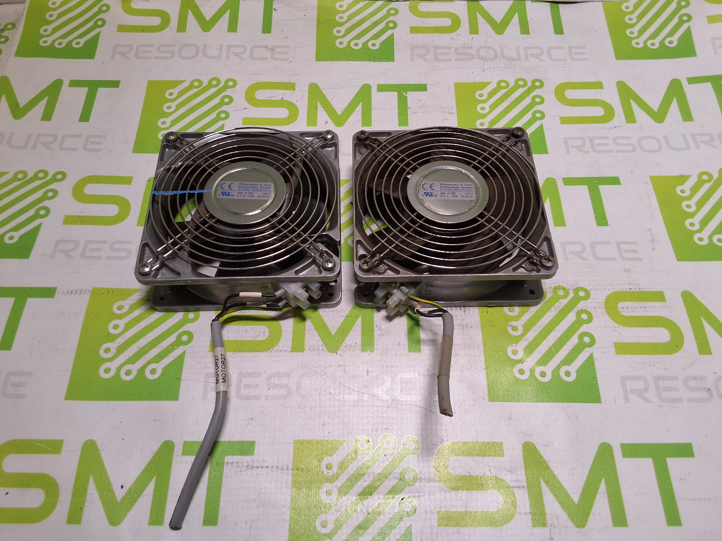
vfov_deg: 49.7
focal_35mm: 28
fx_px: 584
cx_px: 361
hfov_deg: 63.4
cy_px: 270
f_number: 1.9
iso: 32
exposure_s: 1/139
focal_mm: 2.91
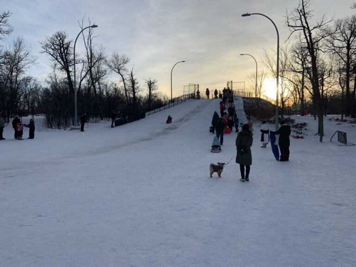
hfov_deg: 67.3
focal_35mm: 26
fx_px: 267
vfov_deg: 53.1
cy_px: 134
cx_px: 178
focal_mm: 4.25
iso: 25
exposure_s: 1/2160
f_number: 1.8
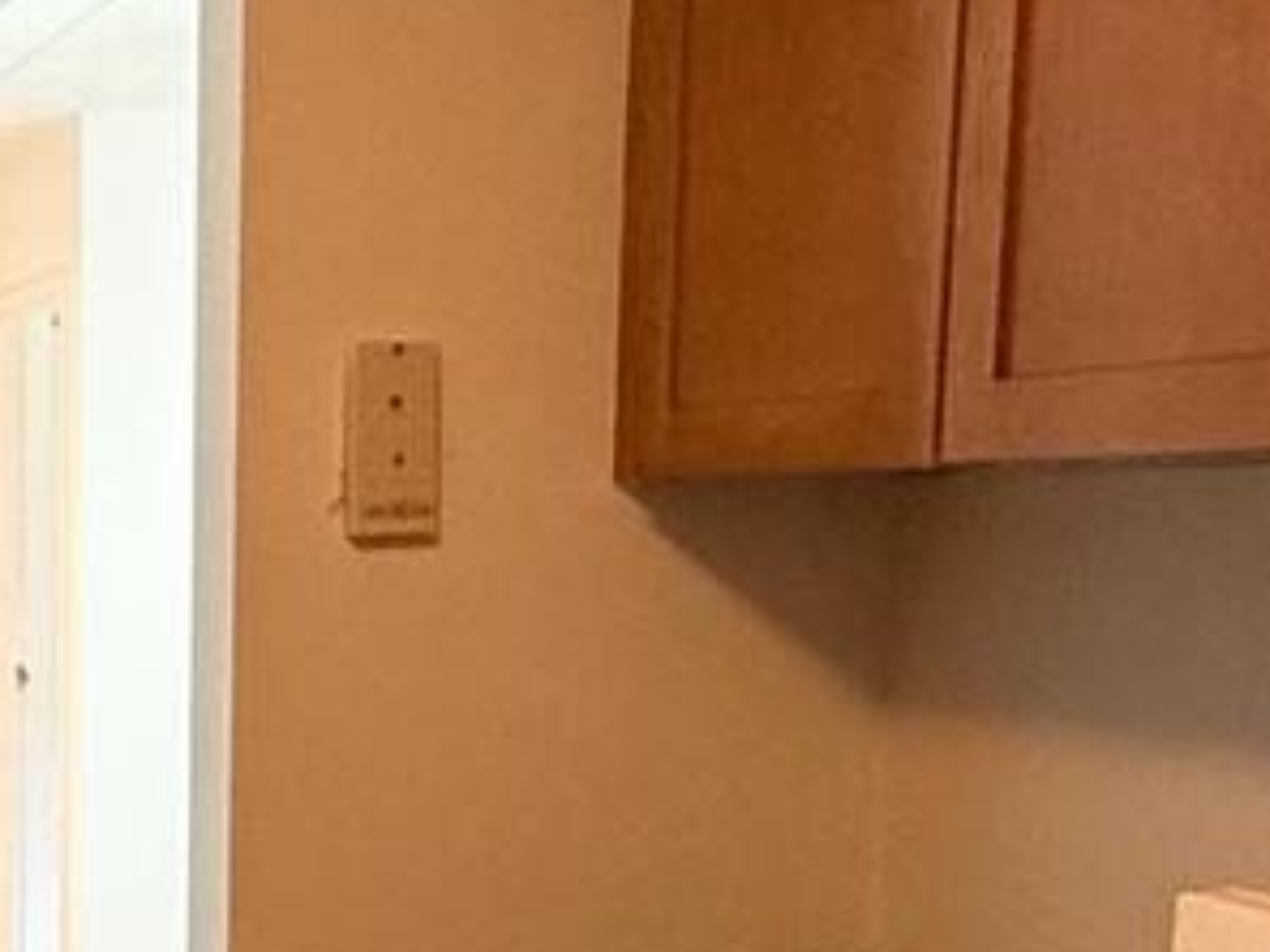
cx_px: -176
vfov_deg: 20.9
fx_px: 2495
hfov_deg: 26.1
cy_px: 961
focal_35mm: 68
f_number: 2.2
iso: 400
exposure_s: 1/60
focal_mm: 2.22
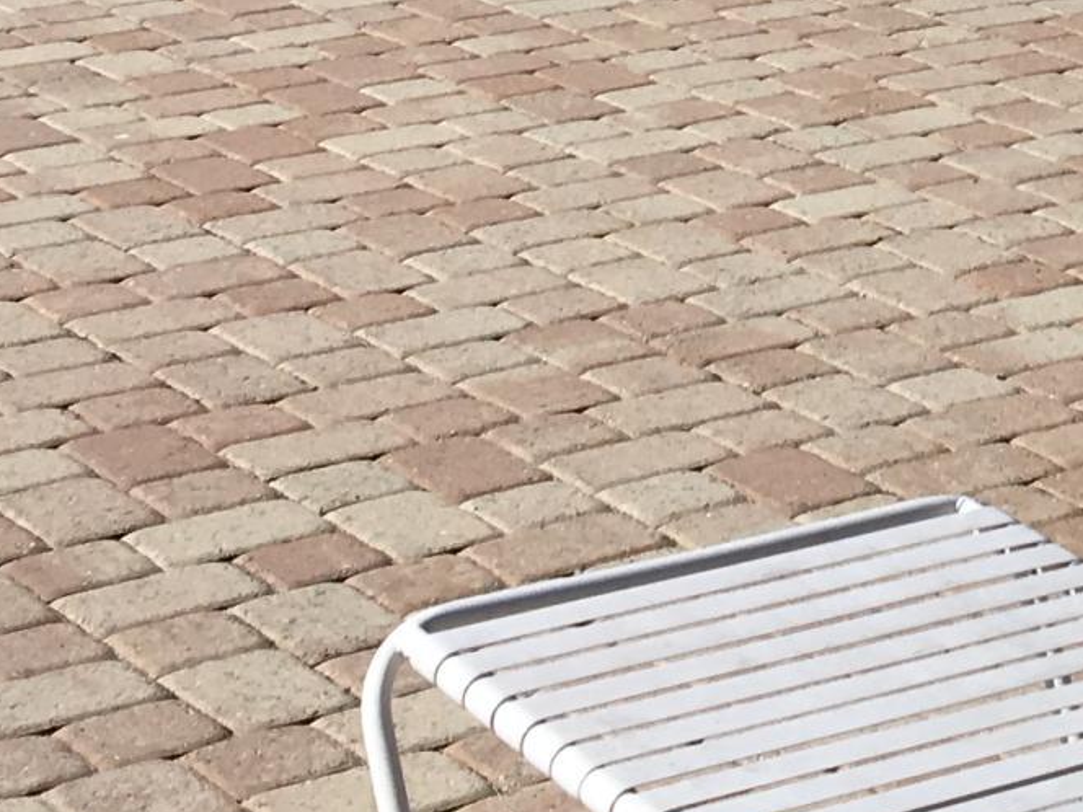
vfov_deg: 10.8
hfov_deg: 14.6
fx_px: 4098
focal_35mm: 131
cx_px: 1313
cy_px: -519
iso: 25
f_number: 2.2
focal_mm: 4.15
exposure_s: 1/3077
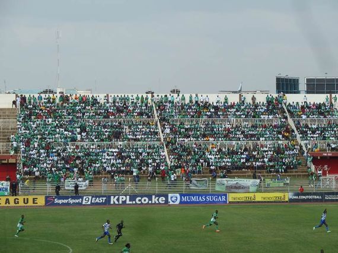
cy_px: 126
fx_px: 1249
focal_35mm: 128
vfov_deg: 11.6
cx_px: 169
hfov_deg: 15.4
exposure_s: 1/400
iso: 80
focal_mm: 21
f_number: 5
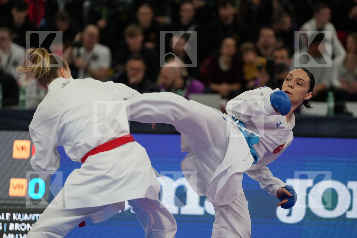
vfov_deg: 5.0
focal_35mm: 273
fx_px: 2707
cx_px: 178
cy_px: 119
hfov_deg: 7.5
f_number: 2.8
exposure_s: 1/1000
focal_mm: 182
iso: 1600
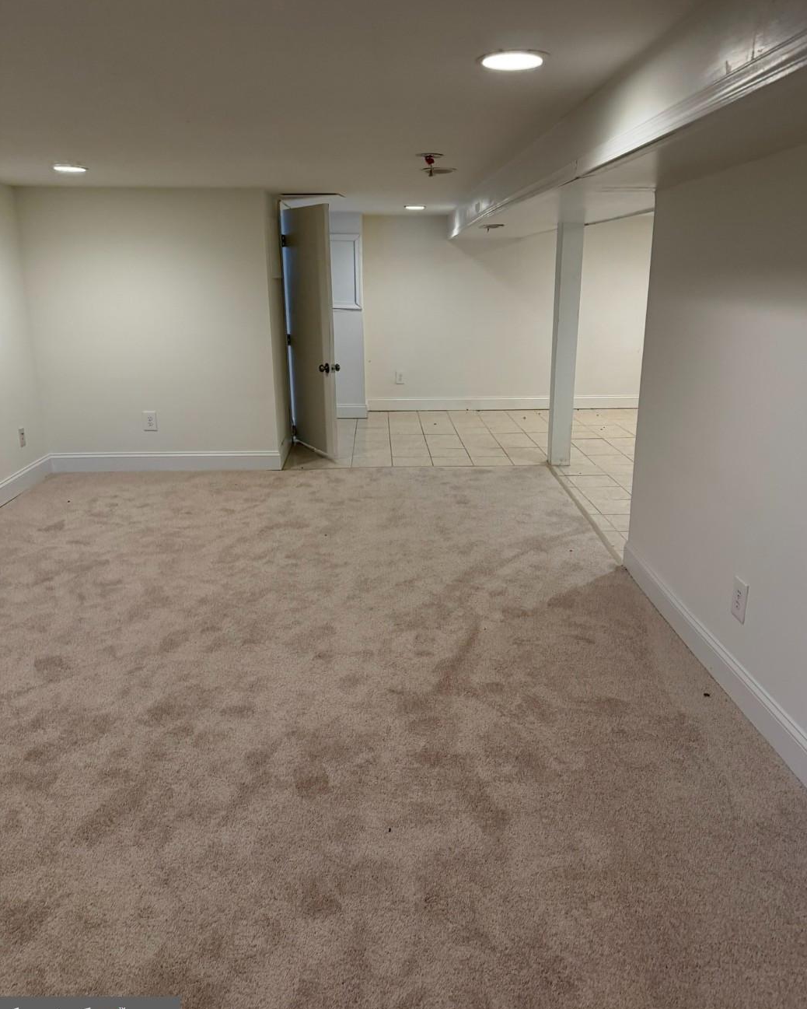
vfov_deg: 66.0
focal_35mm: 26
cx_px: 418
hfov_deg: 54.9
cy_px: 496
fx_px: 776
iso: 400
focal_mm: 6.76
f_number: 1.78
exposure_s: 1/120
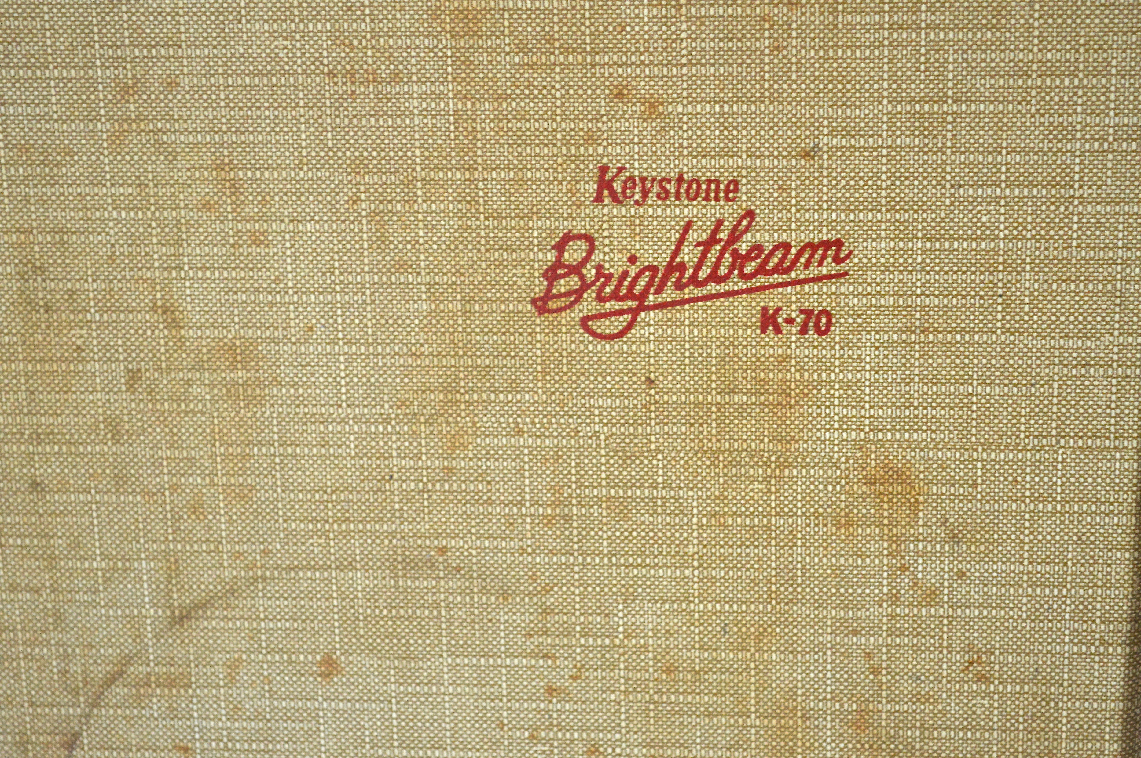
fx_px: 2612
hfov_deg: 24.6
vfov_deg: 16.5
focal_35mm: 82
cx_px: 570
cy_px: 379
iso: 3200
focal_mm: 55
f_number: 5.6
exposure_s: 1/40
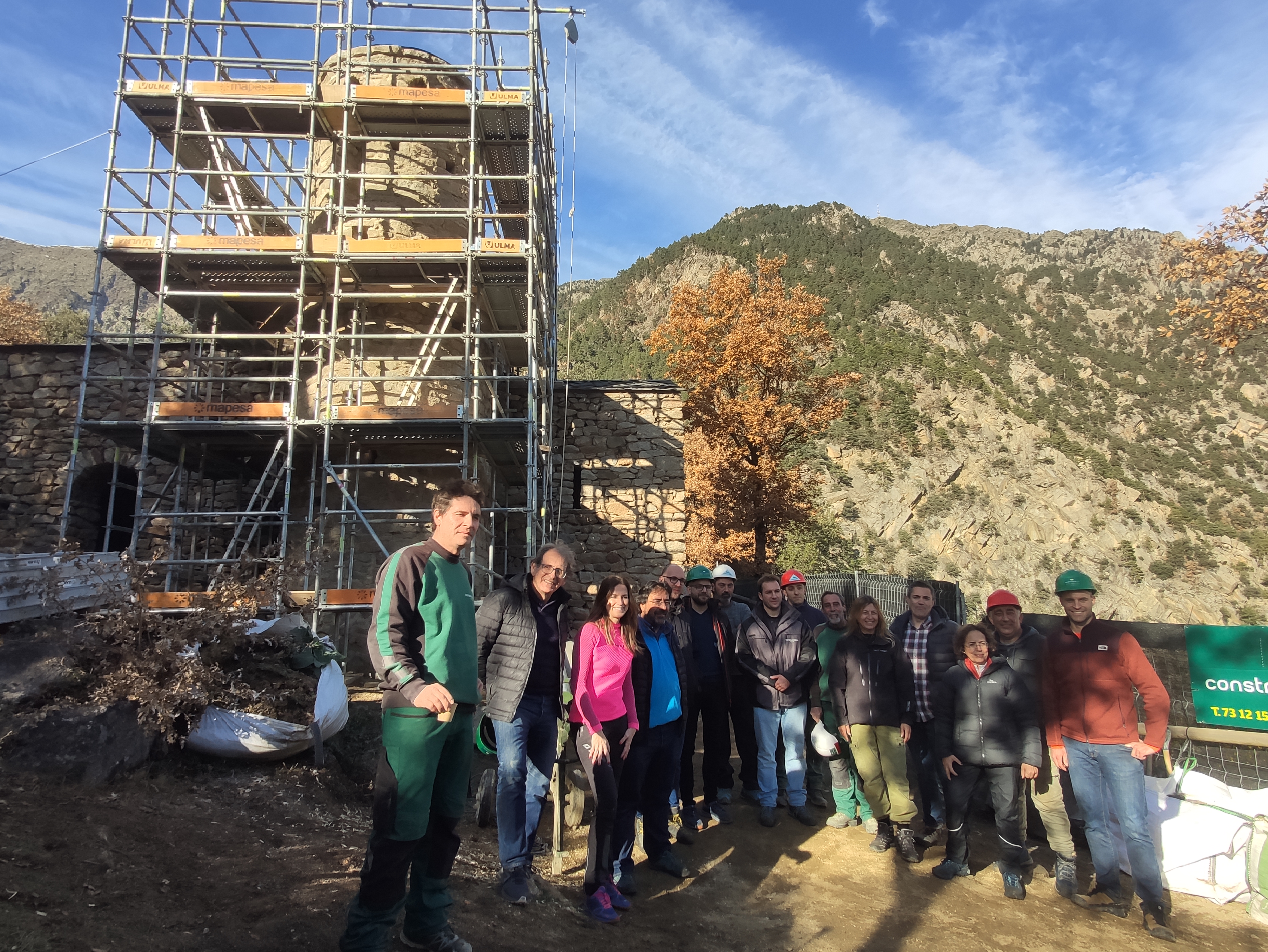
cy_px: 476
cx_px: 634
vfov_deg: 68.7
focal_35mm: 19
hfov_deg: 84.6
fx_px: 696
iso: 100
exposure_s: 1/759
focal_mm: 2.25
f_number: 2.2
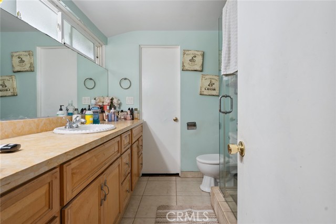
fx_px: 163
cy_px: 112
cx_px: 168
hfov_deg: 91.6
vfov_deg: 68.9
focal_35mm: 18
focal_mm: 17.5
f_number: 8
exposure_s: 1/8
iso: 160
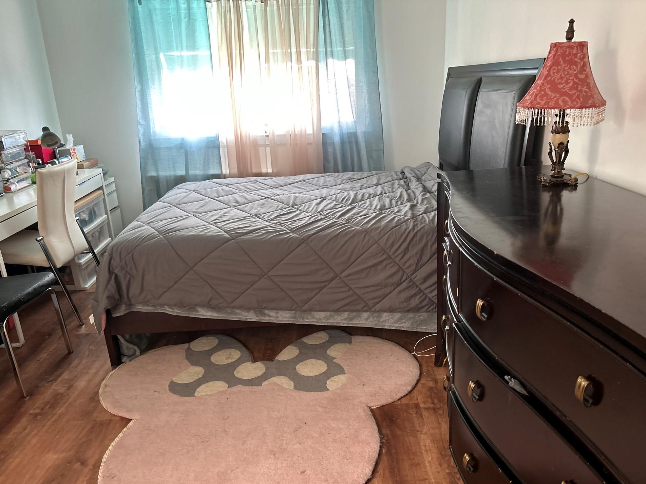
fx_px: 504
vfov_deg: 51.3
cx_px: 323
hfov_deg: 65.3
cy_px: 251
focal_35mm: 27
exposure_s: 1/60
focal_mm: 5.7
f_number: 1.5
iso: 200
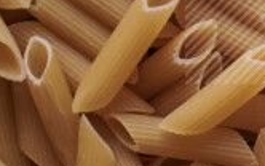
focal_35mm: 245
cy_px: -190
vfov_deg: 5.2
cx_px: 583
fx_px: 1771
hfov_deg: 8.0
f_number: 8
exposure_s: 1/100
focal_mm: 50
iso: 160
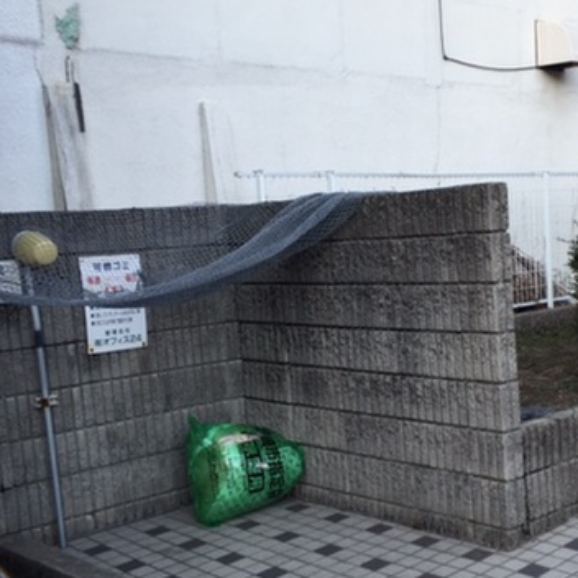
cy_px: 351
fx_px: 963
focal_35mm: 51
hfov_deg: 32.7
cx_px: 442
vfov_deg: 33.3
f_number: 2.2
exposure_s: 1/120
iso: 32
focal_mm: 4.15
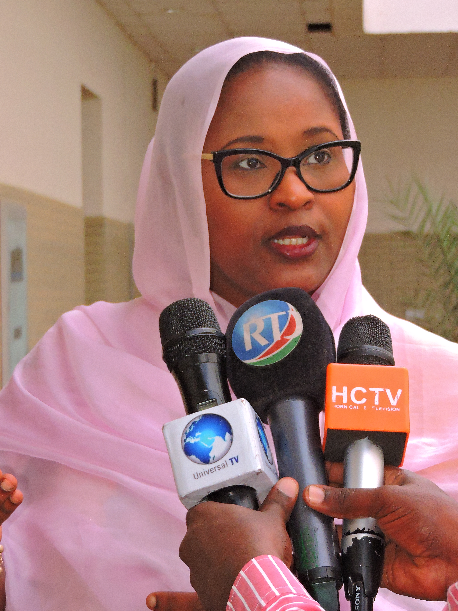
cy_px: 312
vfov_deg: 17.1
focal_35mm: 115
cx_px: 235
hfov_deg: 12.9
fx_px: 2029
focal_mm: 18.7
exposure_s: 1/1250
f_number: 4.2
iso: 800
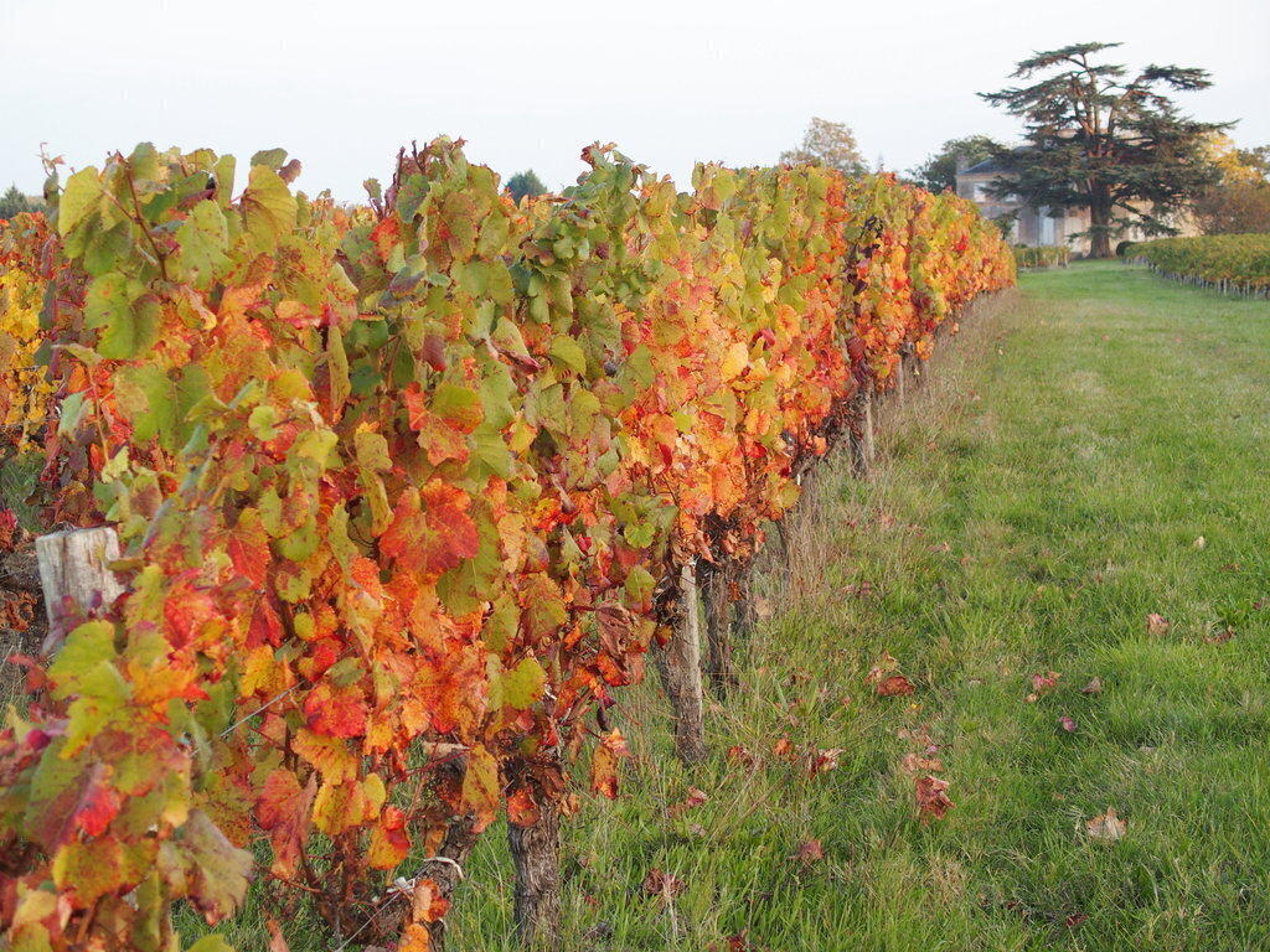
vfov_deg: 17.6
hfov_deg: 23.3
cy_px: 476
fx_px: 3082
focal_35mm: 84
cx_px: 635
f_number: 2.8
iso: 160
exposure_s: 1/160
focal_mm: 17.8
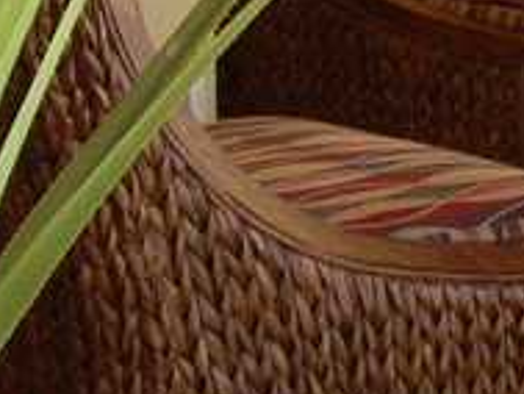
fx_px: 4923
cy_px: -400
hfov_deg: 6.0
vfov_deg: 4.5
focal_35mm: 325
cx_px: 794
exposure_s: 1/60
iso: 200
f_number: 3.1
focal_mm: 9.6
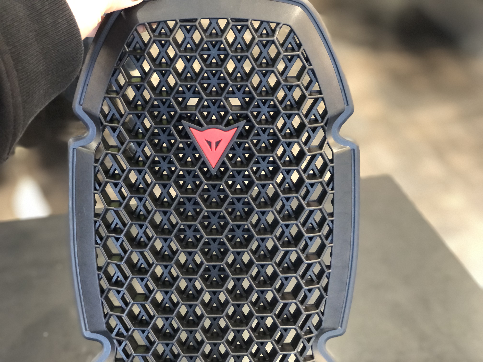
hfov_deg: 33.8
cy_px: 181
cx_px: 242
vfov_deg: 25.7
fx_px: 795
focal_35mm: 57
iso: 640
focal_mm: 6.6
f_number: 2.8
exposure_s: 1/30
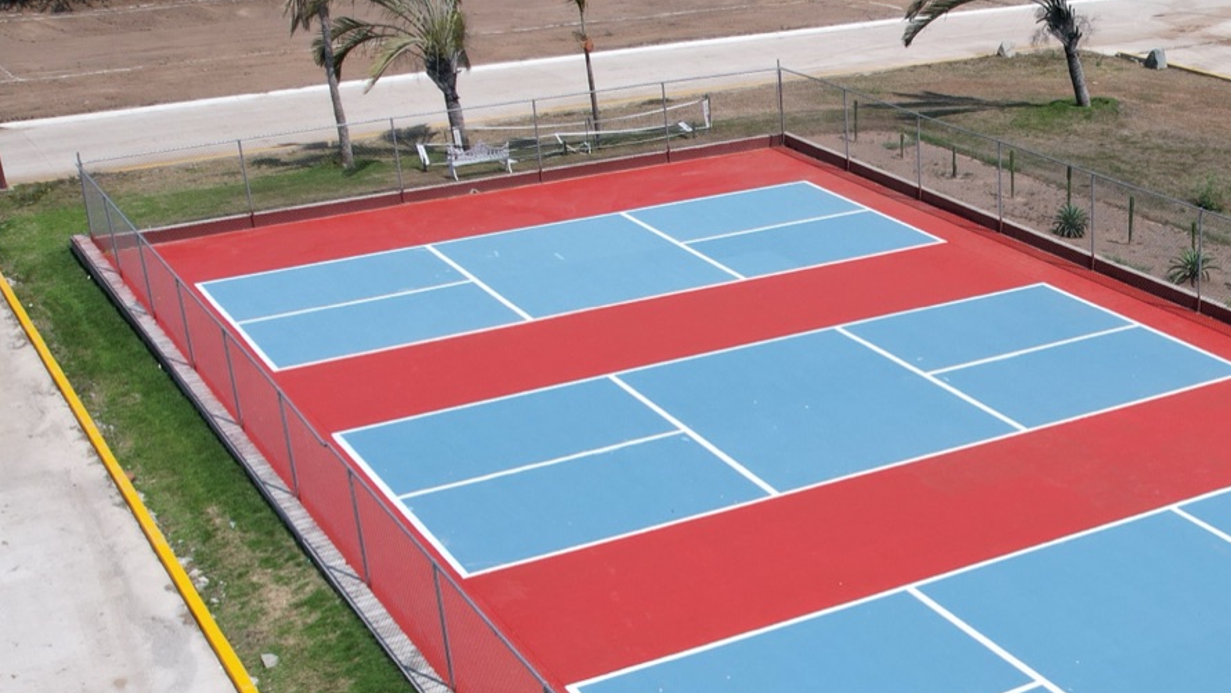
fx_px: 1730
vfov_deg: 22.5
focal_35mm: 53
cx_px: 1051
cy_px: 483
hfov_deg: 37.2
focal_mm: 8.38
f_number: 2.8
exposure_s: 1/3000
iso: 110
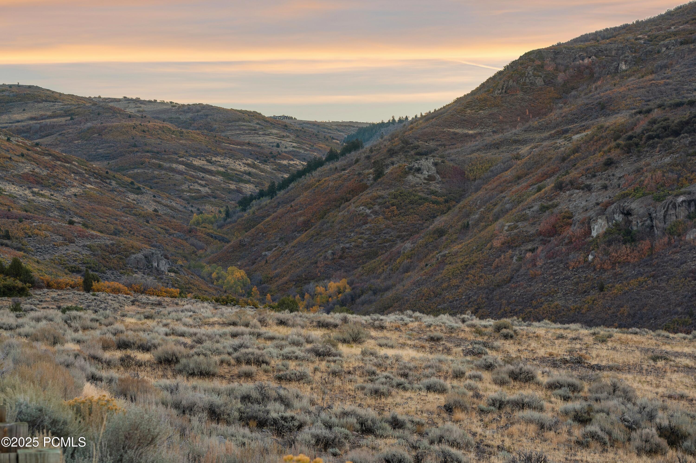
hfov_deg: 23.9
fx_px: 1642
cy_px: 232
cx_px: 348
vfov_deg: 16.1
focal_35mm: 85
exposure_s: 1/60
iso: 250
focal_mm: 85
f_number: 8
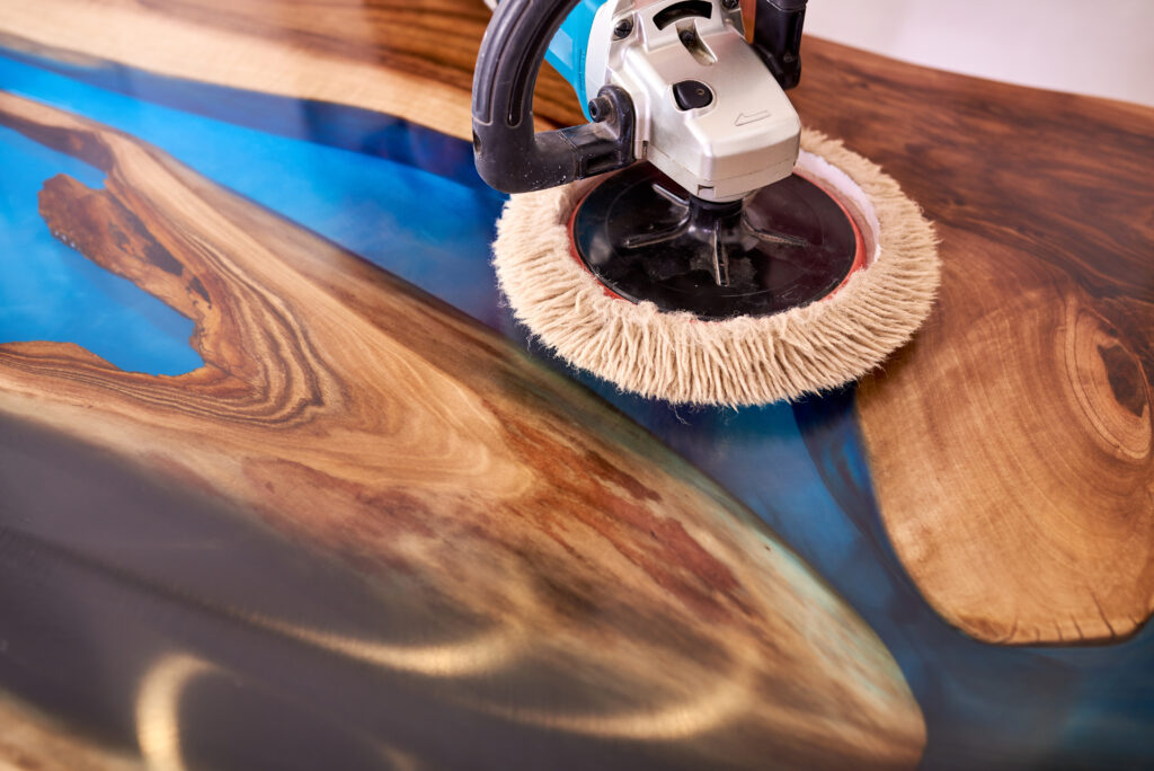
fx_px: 1123
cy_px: 386
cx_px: 577
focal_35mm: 35
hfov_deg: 54.4
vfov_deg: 37.9
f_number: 2.5
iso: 100
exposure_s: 1/200
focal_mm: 35
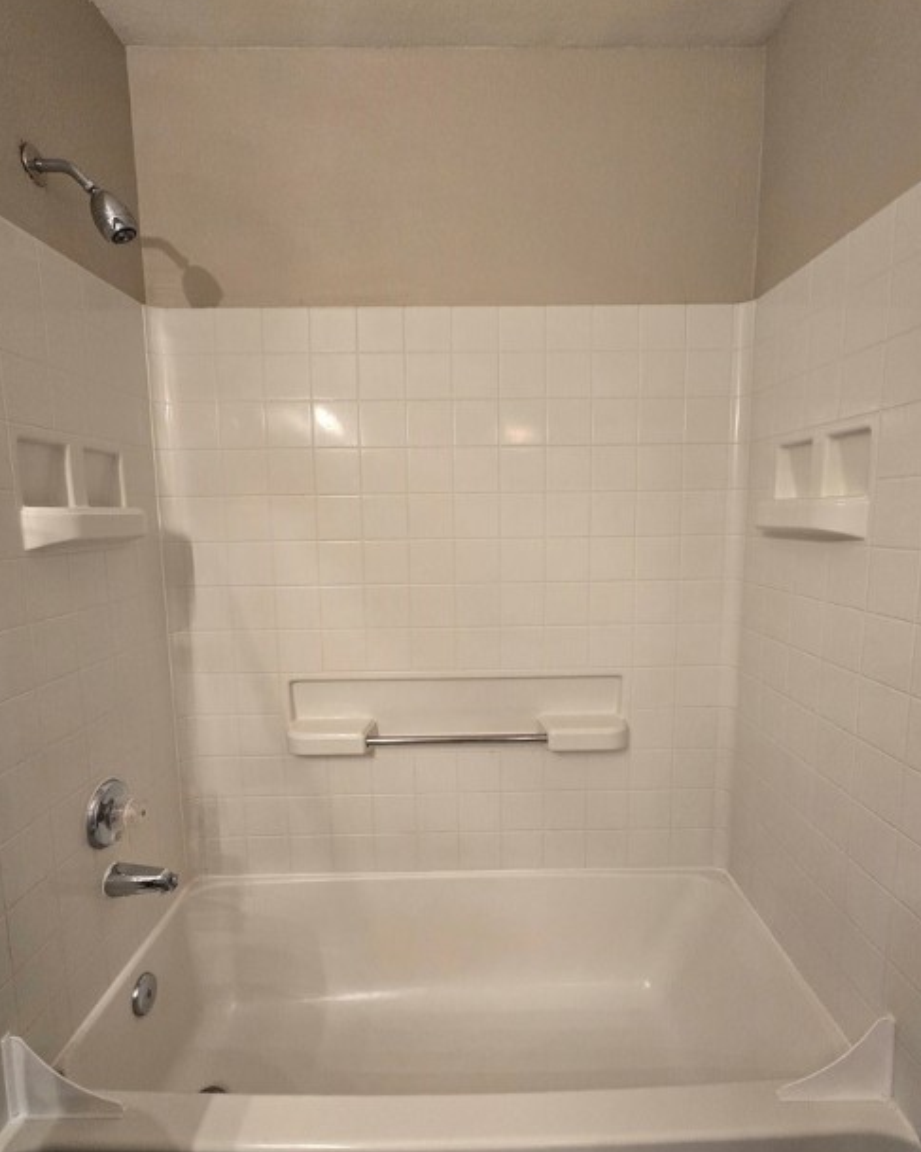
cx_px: 471
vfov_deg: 93.1
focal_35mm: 16
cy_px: 581
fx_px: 545
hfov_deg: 80.3
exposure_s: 1/60
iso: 320
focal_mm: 2.2
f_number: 2.2
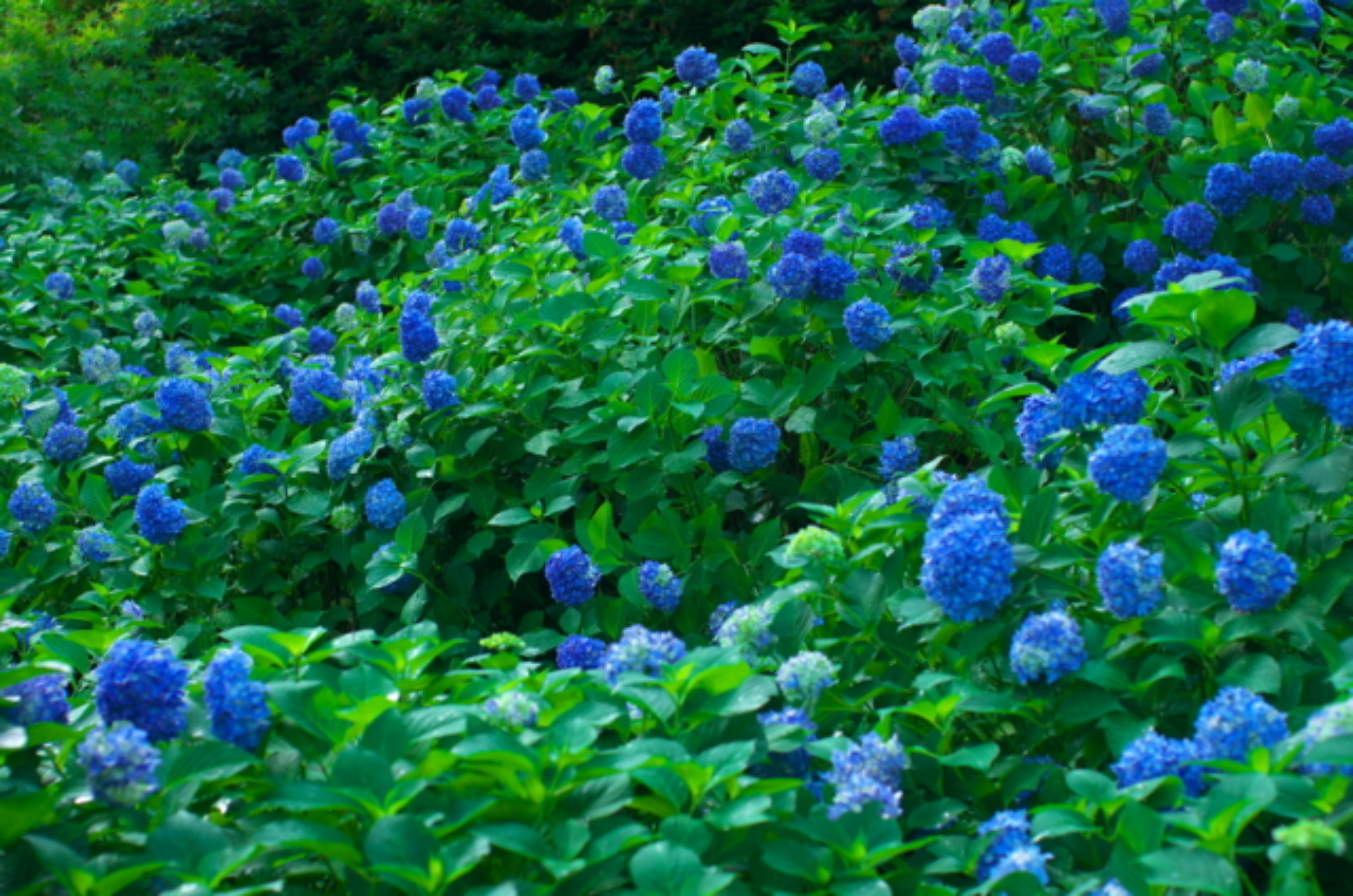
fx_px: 2401
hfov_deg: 31.5
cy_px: 448
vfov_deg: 21.2
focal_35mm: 64
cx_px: 676
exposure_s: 1/100
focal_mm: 43
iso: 100
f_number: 3.2
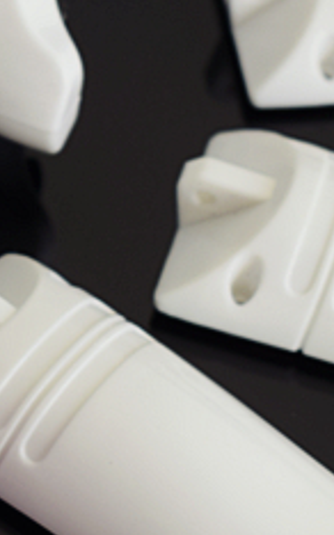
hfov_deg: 5.4
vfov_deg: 8.7
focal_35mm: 240
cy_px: 356
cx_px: -21
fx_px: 3500
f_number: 5.3
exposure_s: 1/25
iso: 100
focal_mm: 46
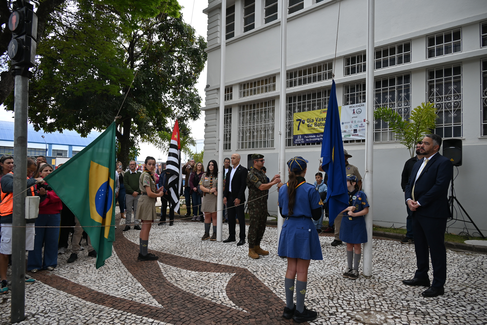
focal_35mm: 24
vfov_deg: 53.2
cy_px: 162
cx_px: 244
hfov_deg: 73.7
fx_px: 325
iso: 200
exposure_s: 1/250
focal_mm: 24
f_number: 5
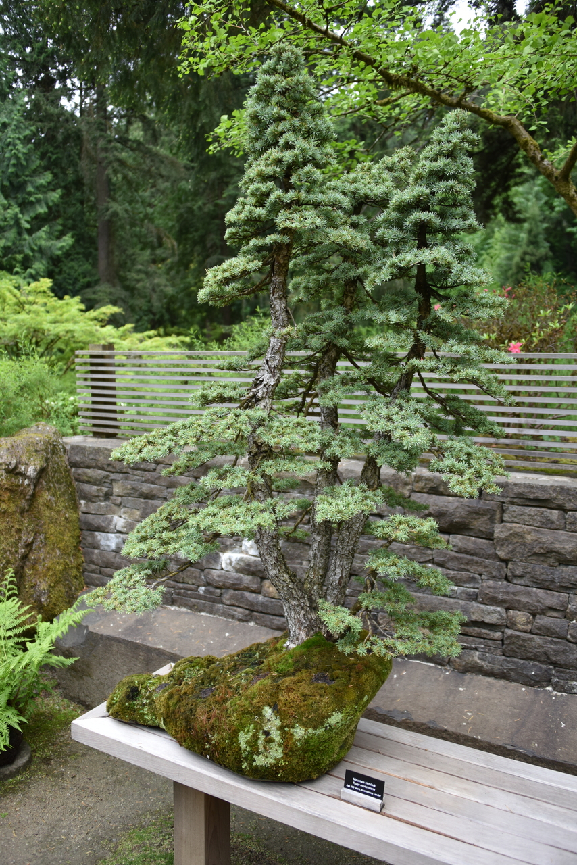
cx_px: 288
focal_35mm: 28
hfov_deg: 46.4
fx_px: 673
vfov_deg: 65.5
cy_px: 432
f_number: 3.5
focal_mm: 28
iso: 320
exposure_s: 1/60
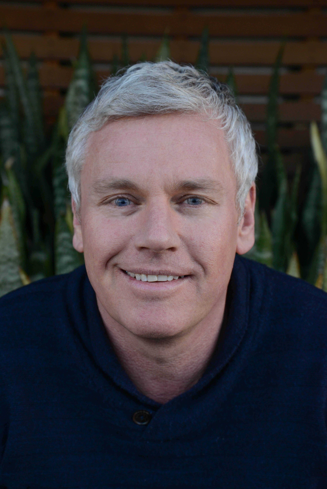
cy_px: 235
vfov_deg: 29.6
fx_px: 925
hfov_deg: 20.0
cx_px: 156
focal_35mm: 68
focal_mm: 62
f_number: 6.3
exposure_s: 1/100
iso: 640
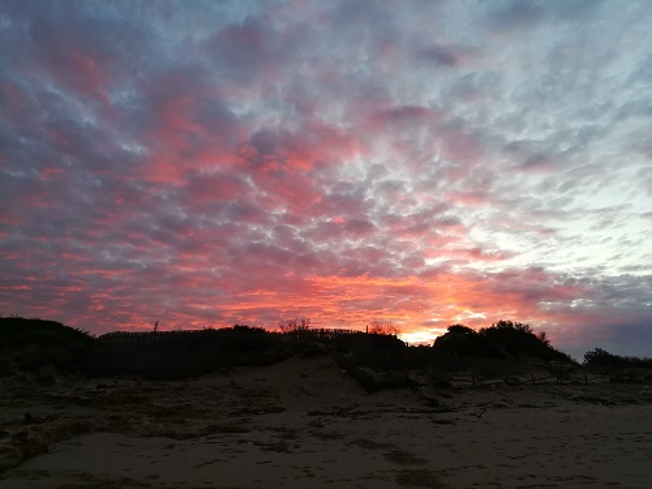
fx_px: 490
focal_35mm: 26
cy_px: 244
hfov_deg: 67.3
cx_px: 326
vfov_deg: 53.1
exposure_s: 1/50
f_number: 2.2
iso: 100
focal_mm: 3.83
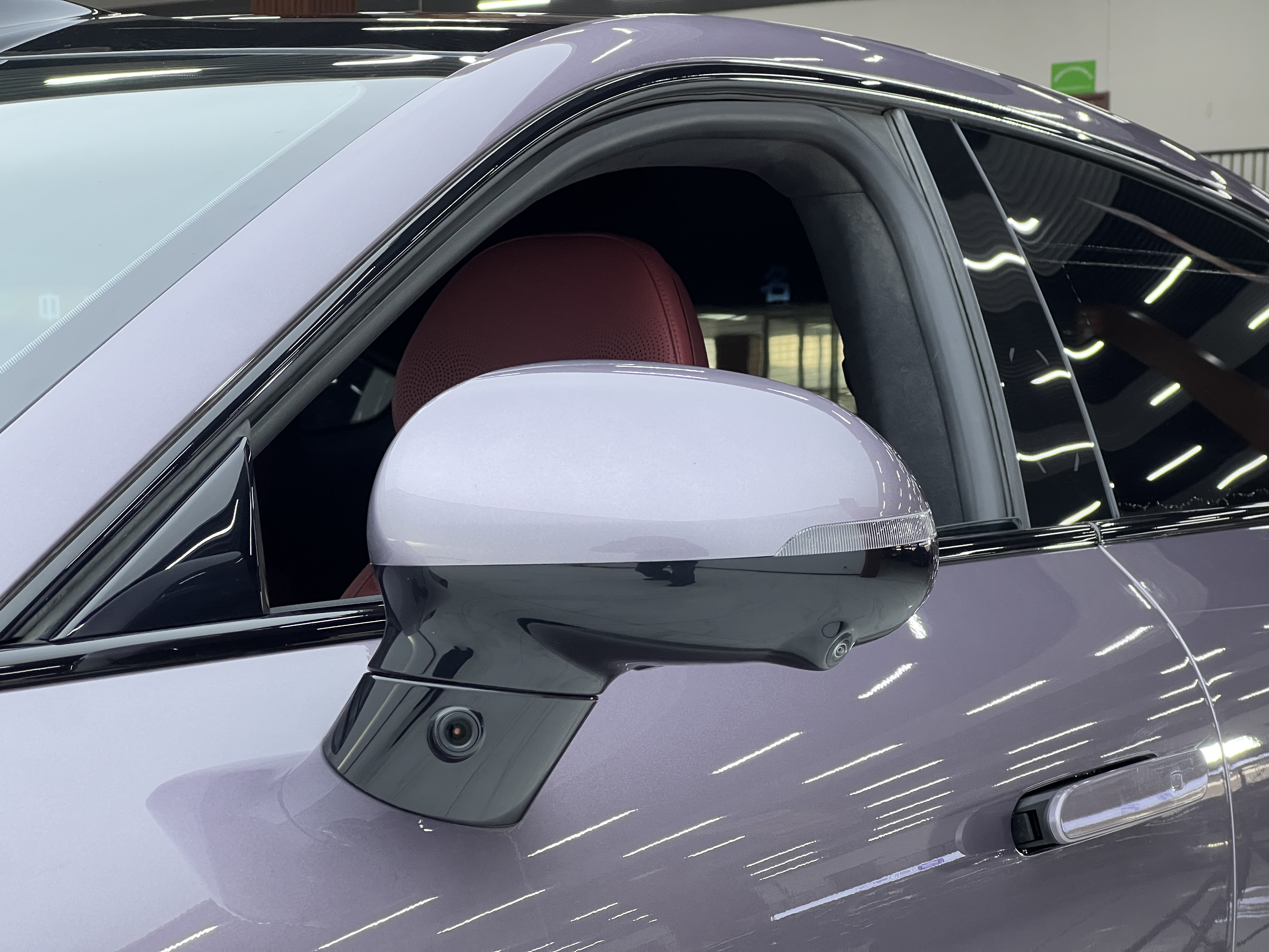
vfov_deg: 19.1
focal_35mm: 77
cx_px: 634
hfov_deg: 25.3
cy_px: 476
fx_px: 2823
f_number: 2.8
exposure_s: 1/100
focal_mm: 9
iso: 160
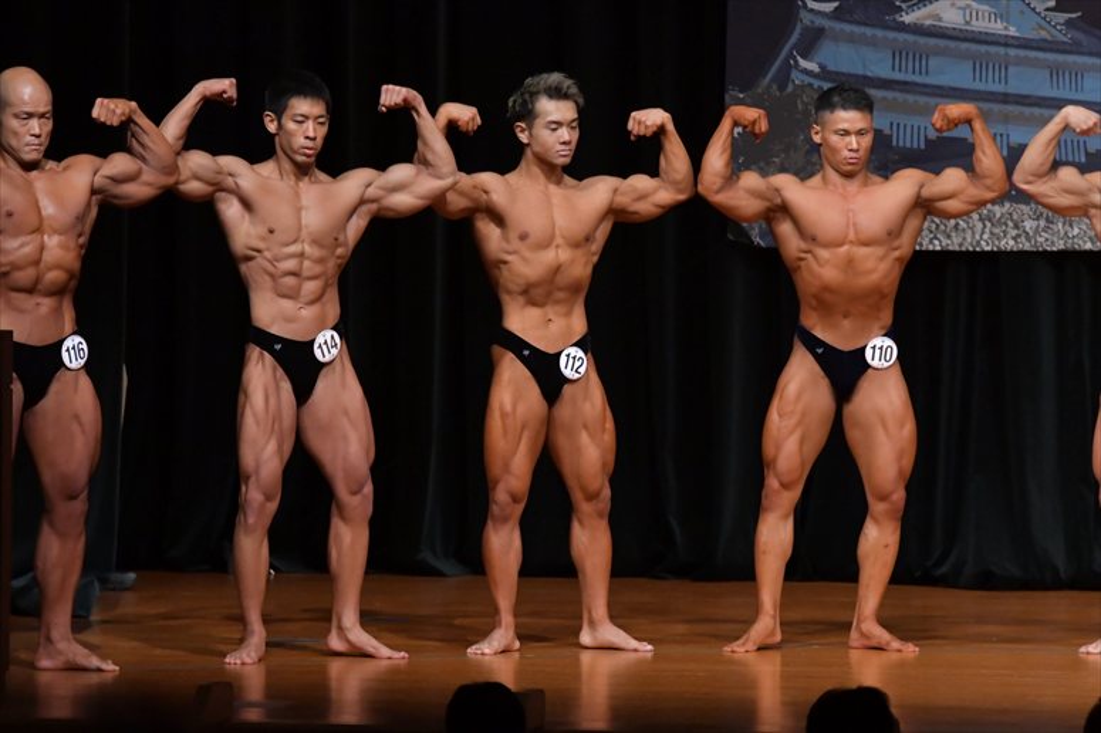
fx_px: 8254
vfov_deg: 5.1
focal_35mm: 270
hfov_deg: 7.6
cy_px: 366
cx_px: 550
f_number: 5.6
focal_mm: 180
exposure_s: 1/400
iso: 5000
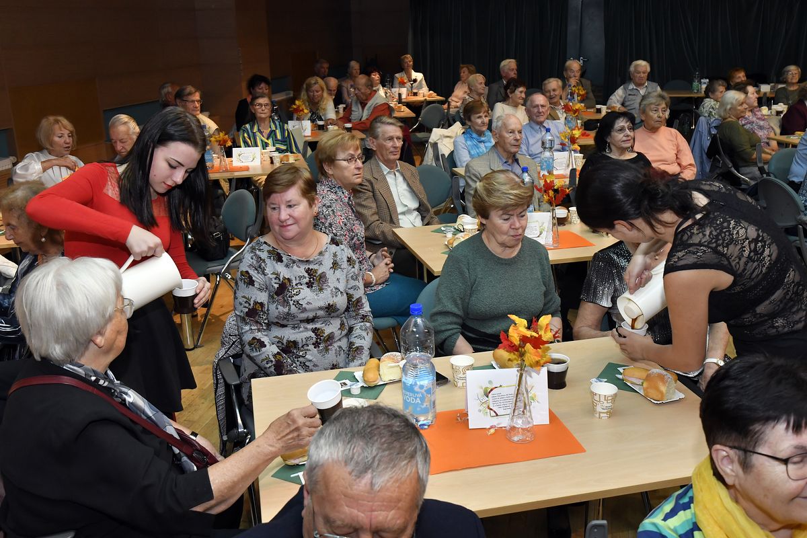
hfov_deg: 57.2
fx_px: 740
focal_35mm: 33
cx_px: 404
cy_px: 269
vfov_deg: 40.0
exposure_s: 1/60
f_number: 6.3
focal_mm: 22
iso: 1600
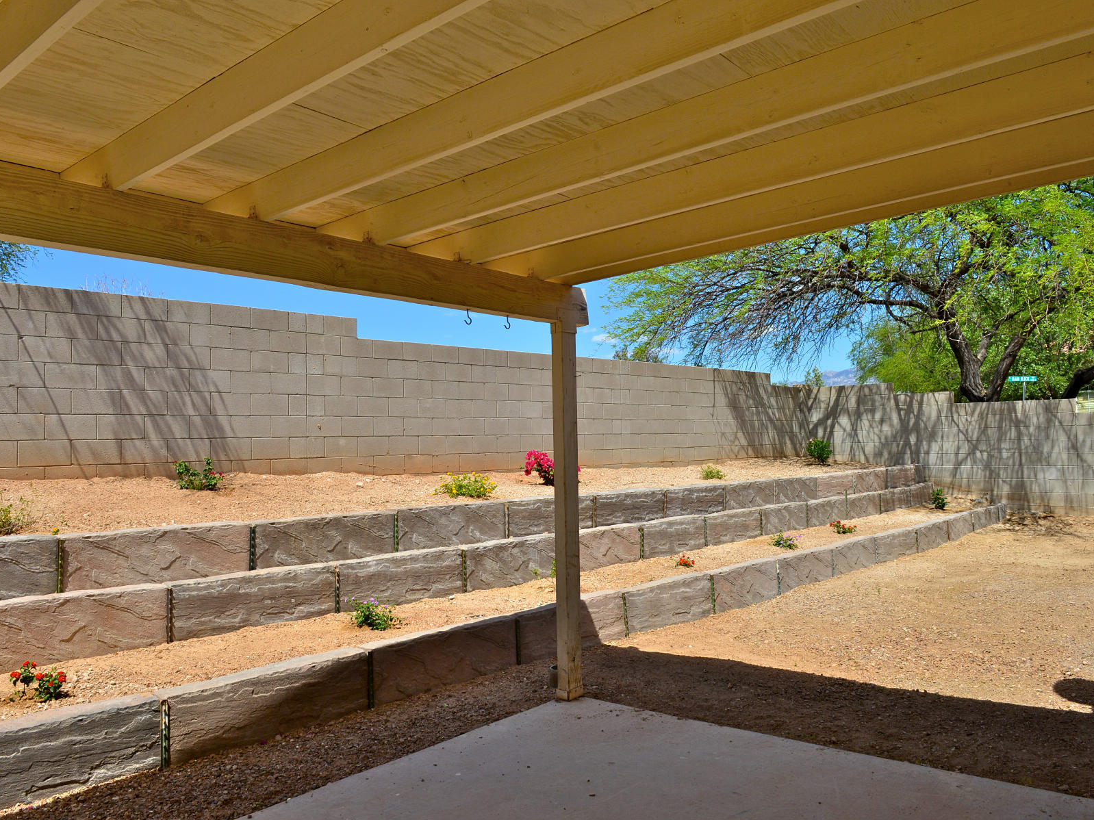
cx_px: 546
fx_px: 822
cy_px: 410
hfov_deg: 67.3
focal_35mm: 26
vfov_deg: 53.1
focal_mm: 24
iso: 320
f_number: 14
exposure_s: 1/250
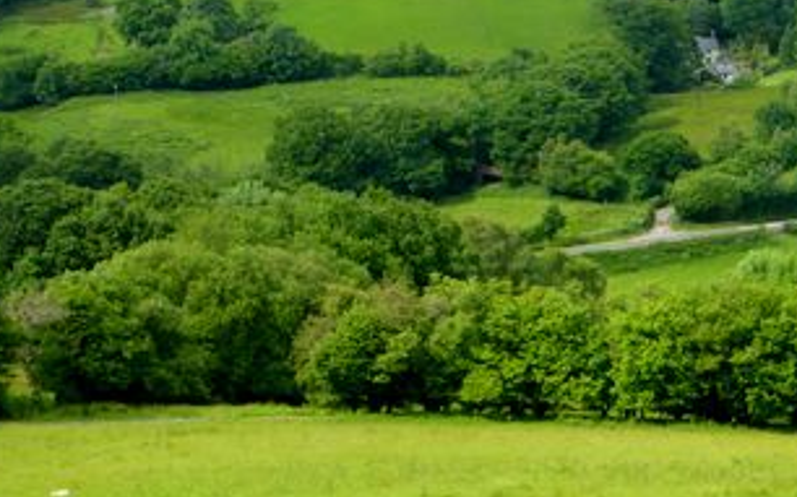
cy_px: -5
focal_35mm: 108
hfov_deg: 18.1
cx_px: 1003
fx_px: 2345
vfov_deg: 12.0
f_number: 3.9
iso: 100
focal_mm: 6.9
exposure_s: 1/400
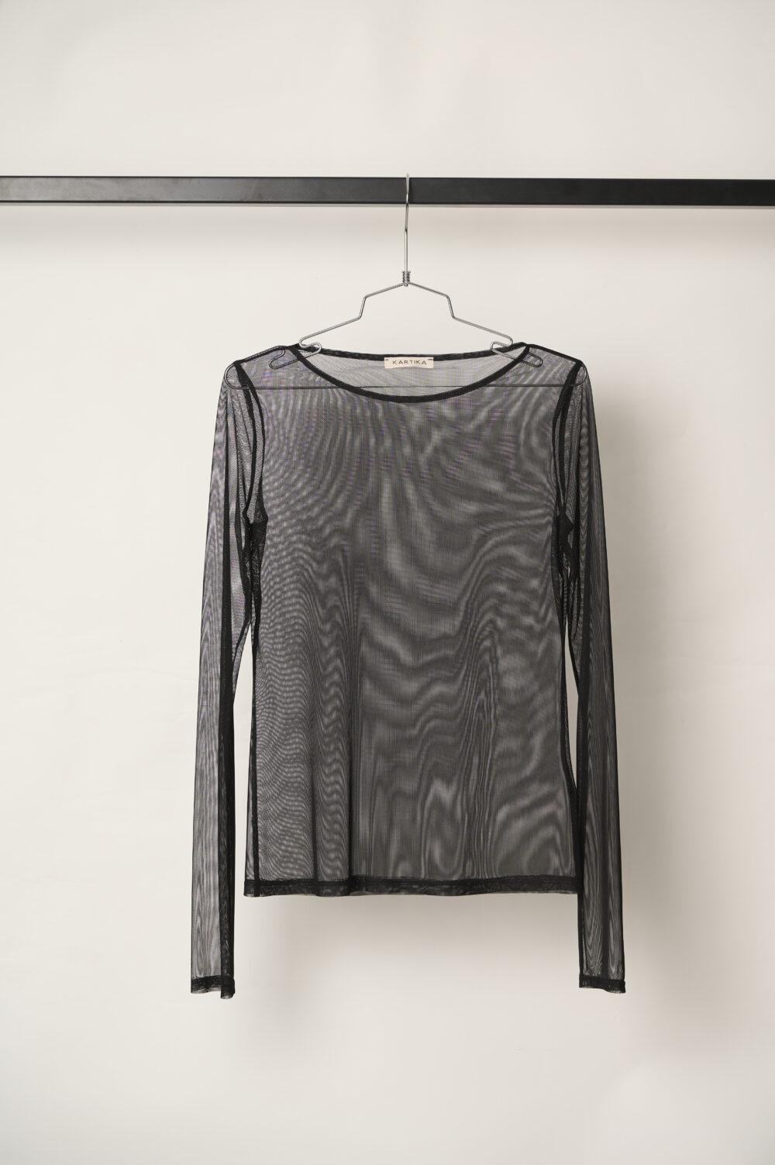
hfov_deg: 19.4
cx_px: 388
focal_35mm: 70
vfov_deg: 28.9
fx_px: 2263
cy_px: 582
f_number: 8
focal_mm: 70
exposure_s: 1/160
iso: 100
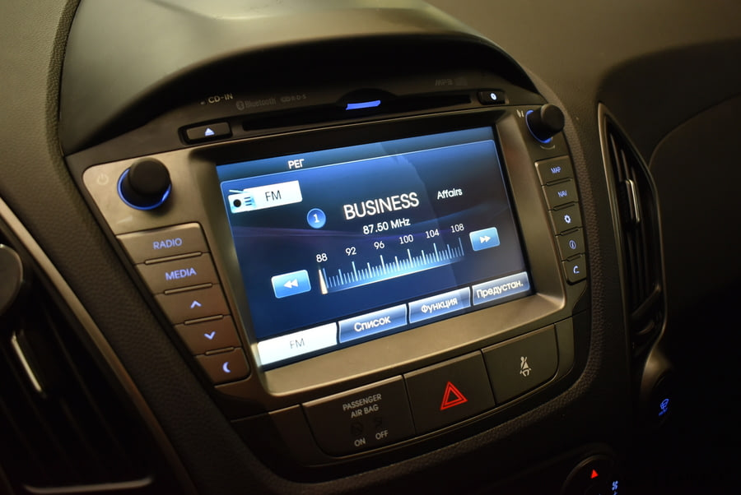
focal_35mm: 36
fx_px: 742
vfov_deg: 37.0
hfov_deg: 53.1
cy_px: 248
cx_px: 370
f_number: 3.8
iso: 640
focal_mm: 24
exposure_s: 1/50
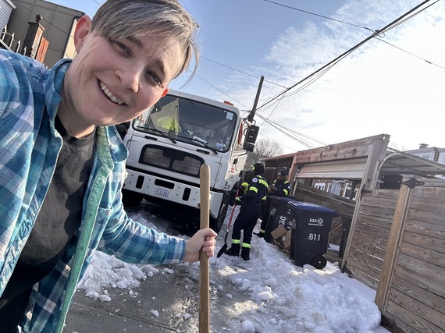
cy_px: 166
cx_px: 222
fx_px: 296
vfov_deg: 58.8
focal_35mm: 23
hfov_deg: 73.9
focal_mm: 2.69
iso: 25
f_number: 1.9
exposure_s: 1/525
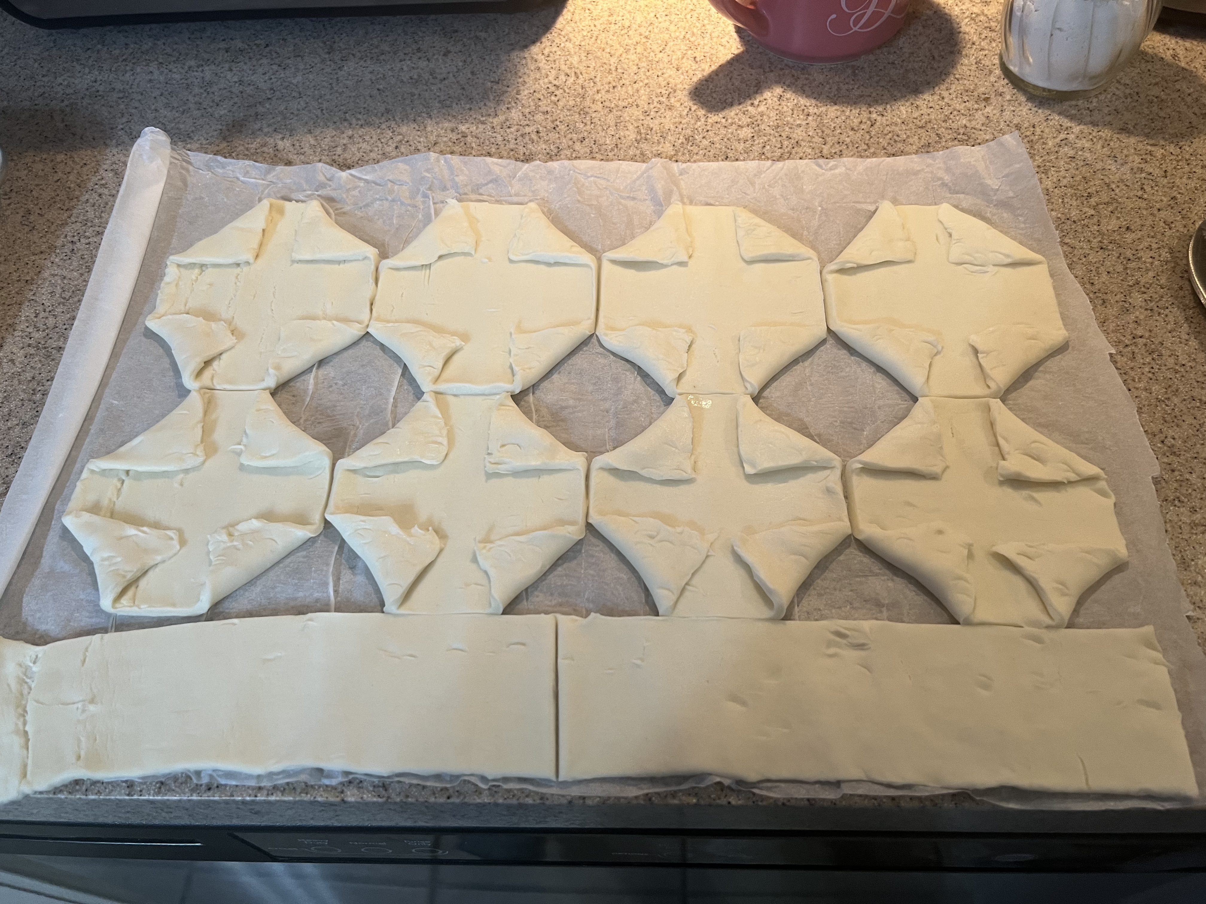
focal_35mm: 26
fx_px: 906
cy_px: 452
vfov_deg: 53.1
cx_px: 603
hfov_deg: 67.3
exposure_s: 1/60
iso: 160
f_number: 1.5
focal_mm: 5.7
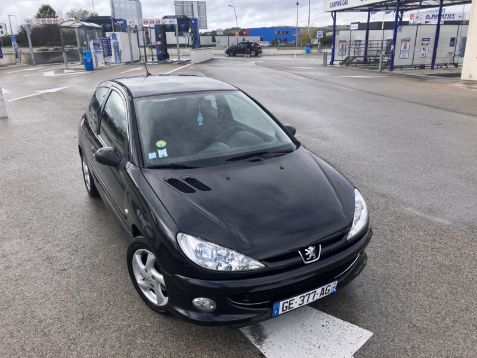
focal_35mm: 28
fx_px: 386
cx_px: 238
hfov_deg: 63.4
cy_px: 179
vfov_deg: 49.7
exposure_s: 1/648
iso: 32
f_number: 1.8
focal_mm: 3.99
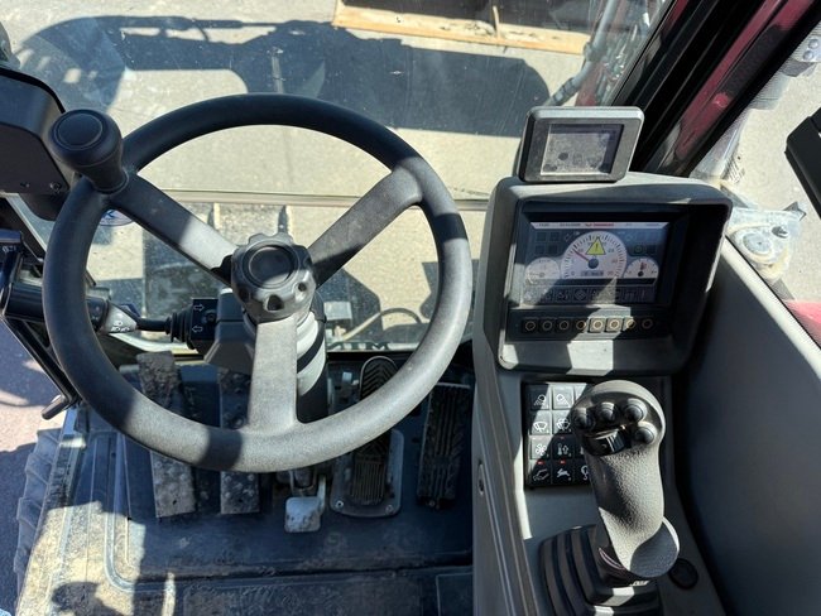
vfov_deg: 56.8
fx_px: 569
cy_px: 308
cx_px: 410
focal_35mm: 24
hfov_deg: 71.6
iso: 80
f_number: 1.78
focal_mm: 6.76
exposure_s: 1/840
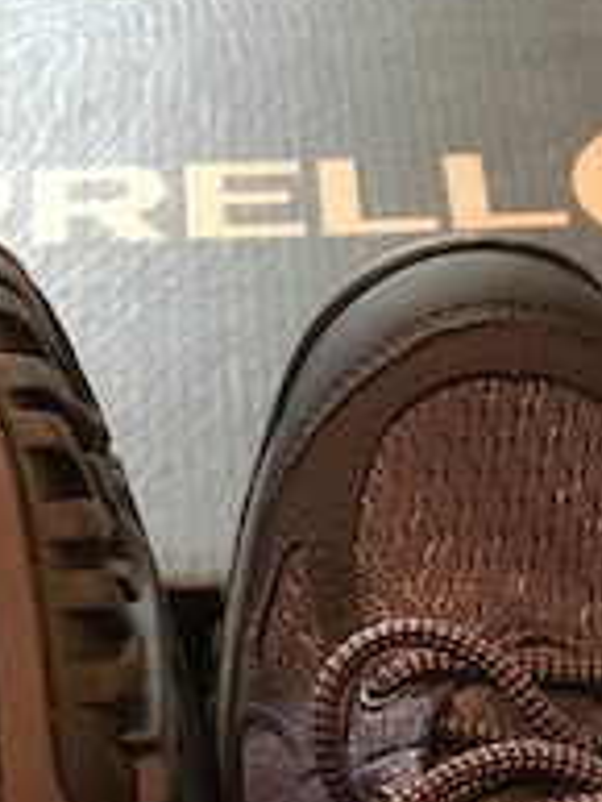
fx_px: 1853
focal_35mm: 80
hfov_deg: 18.4
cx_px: 183
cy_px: 979
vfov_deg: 22.4
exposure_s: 1/15
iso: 320
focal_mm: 4.15
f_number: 2.2
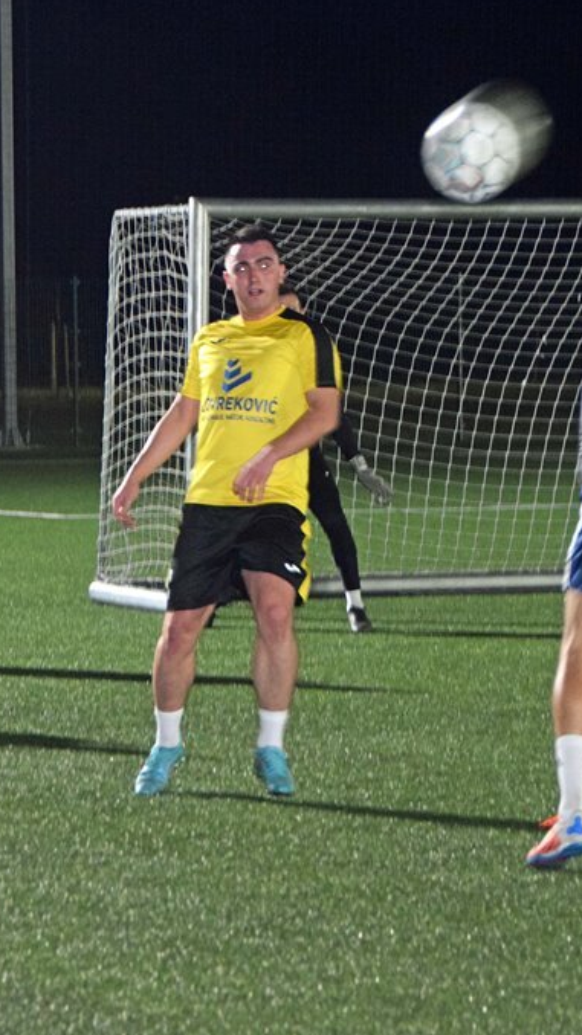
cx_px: 151
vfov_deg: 11.3
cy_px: 517
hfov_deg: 6.4
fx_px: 5217
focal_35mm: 190
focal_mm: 80
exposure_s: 1/60
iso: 3200
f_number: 5
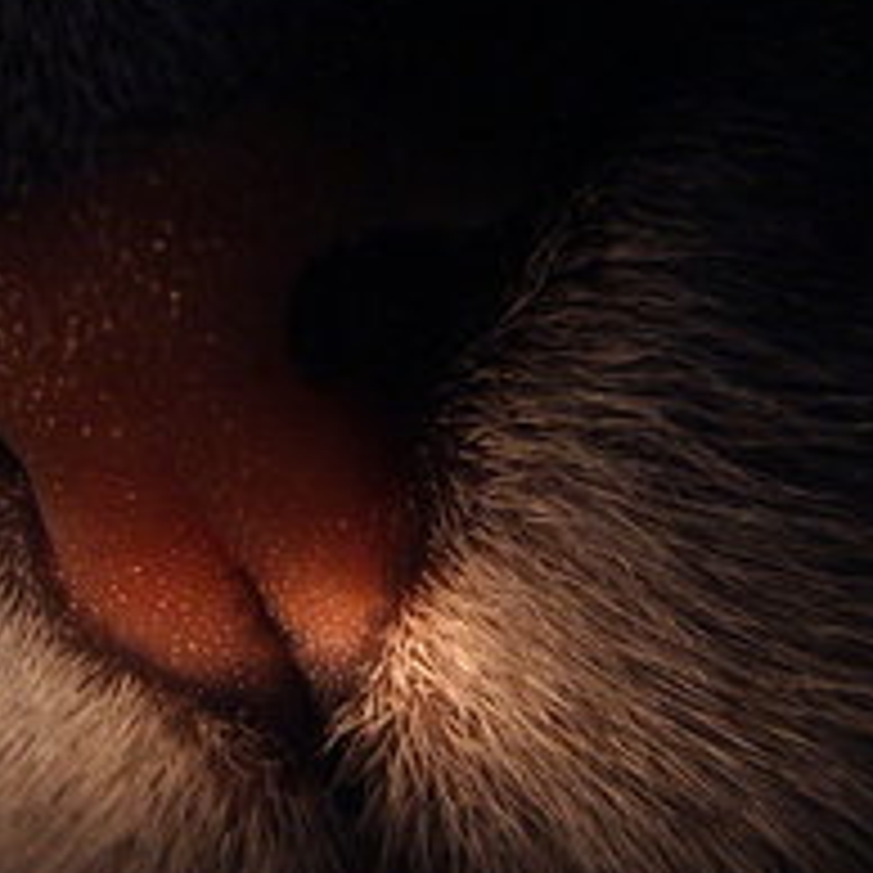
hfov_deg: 16.0
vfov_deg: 16.1
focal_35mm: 108
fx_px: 3082
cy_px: 436
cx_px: 171
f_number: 2.9
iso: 63
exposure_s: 1/180
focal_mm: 6.2
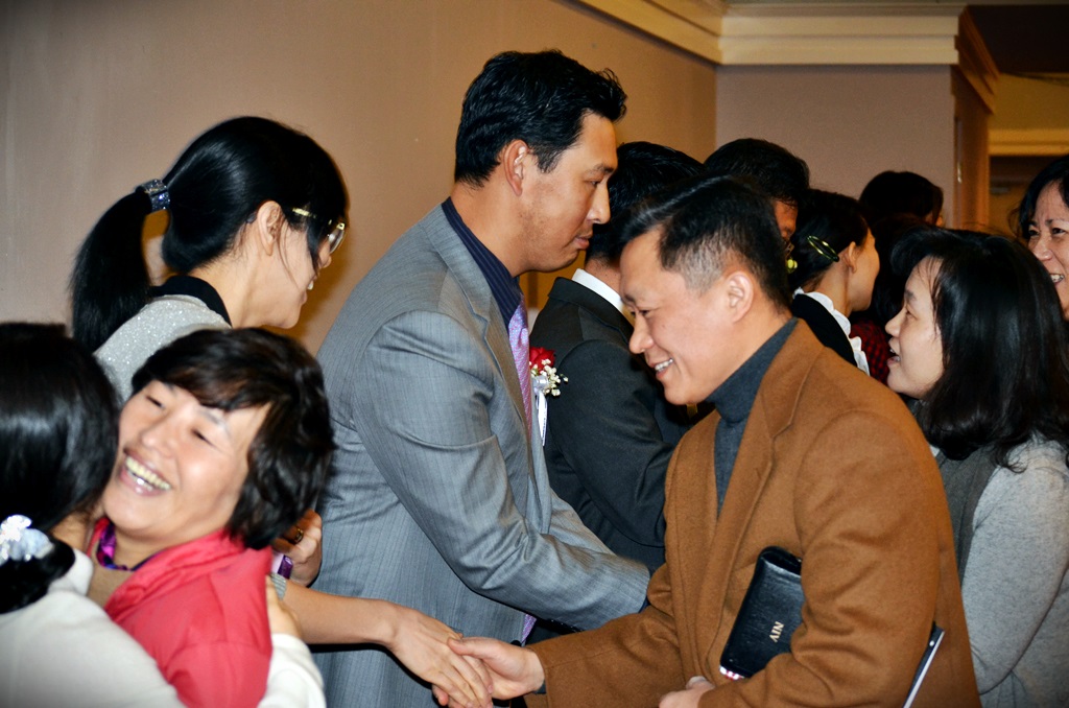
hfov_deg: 24.7
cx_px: 534
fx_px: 2444
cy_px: 354
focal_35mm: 82
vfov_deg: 16.5
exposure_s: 1/60
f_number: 4
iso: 800
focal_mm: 55
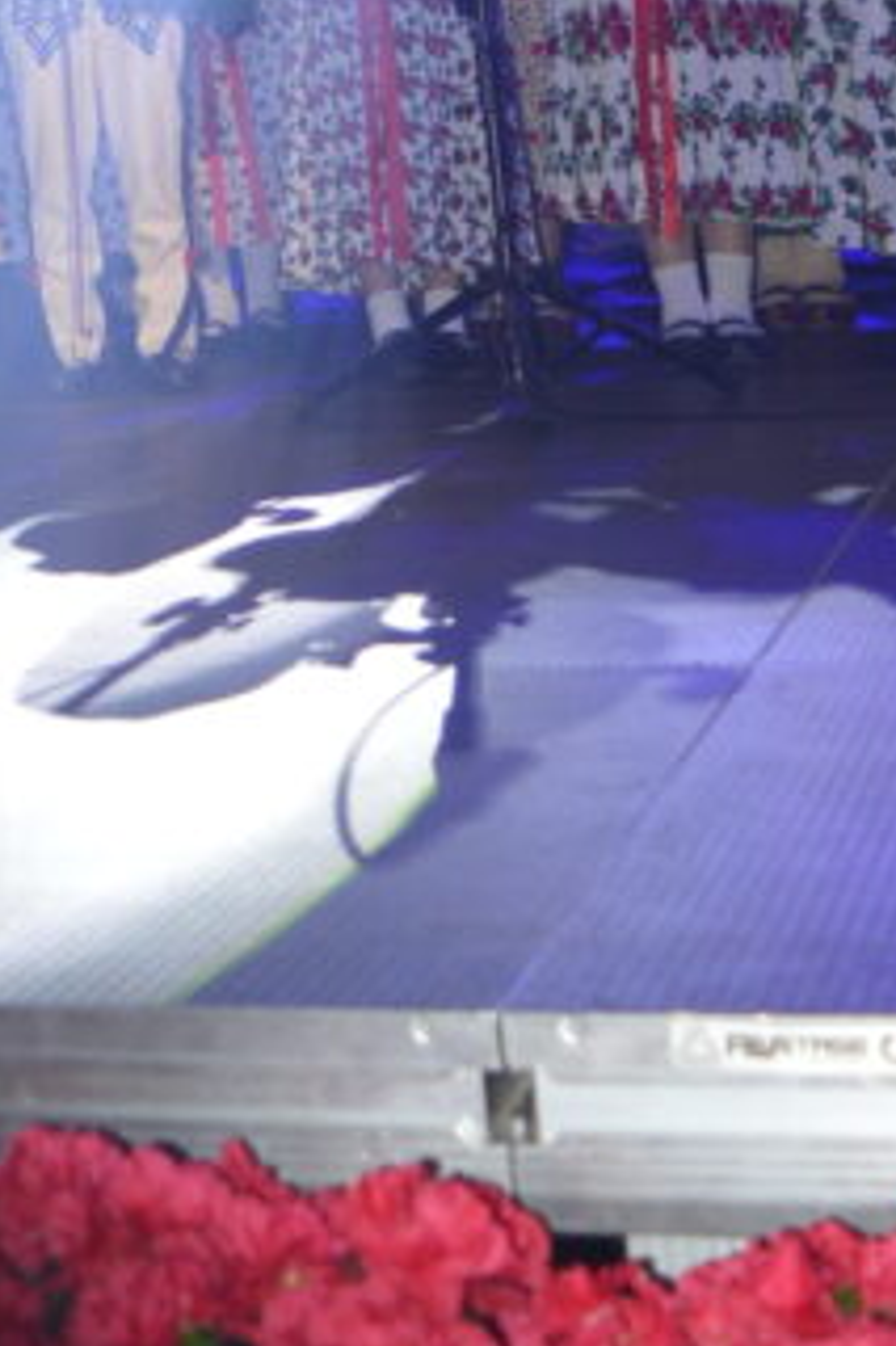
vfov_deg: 19.6
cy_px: -383
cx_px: -461
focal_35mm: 96
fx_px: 3588
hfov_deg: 13.4
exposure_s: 1/125
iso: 250
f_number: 4
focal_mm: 20
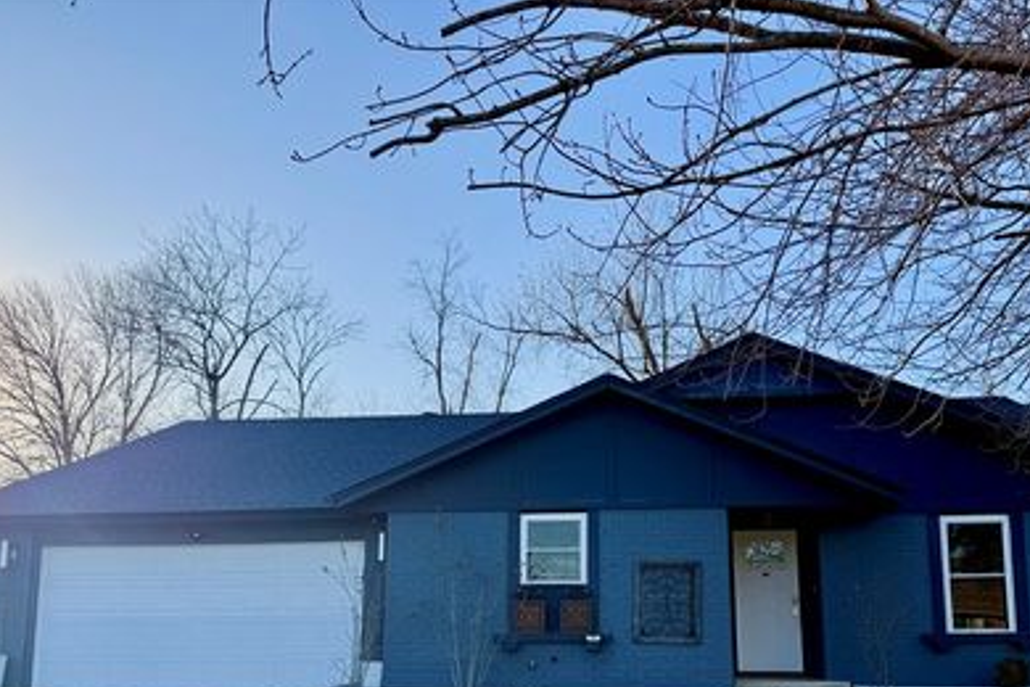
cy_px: 480
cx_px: 586
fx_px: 915
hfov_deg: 58.5
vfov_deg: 40.4
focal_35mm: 32
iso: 80
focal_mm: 6.76
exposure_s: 1/2703
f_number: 1.78
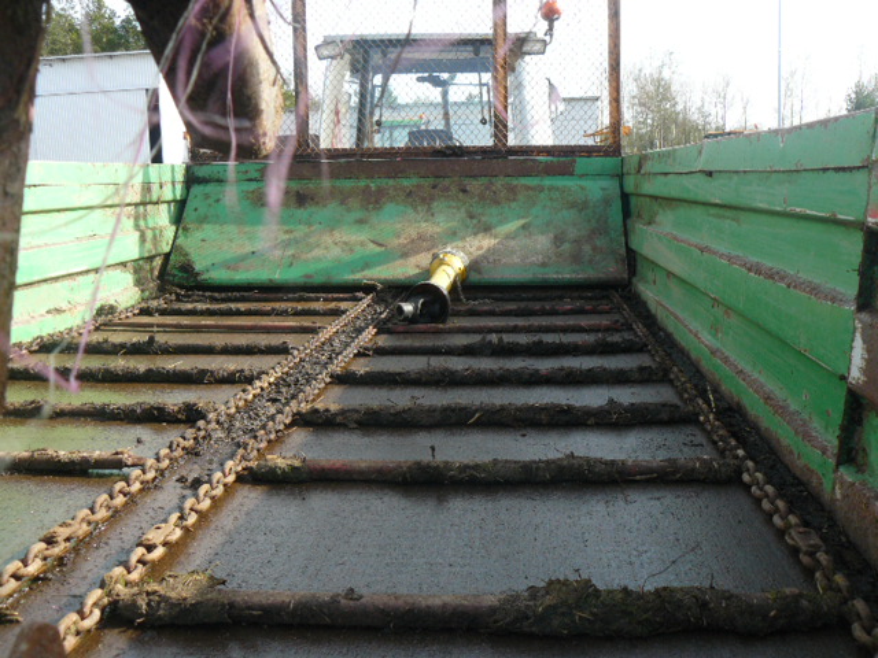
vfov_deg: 39.7
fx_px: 913
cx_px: 439
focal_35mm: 36
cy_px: 329
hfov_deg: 51.4
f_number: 4
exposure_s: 1/160
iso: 100
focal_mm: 6
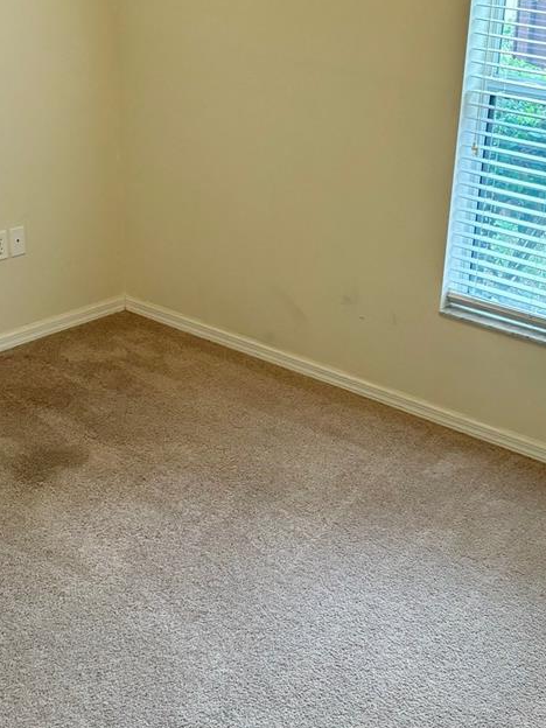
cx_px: 390
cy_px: 360
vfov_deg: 38.2
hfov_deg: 28.8
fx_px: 1052
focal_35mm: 50
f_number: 1.6
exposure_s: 1/60
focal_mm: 5.96
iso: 200
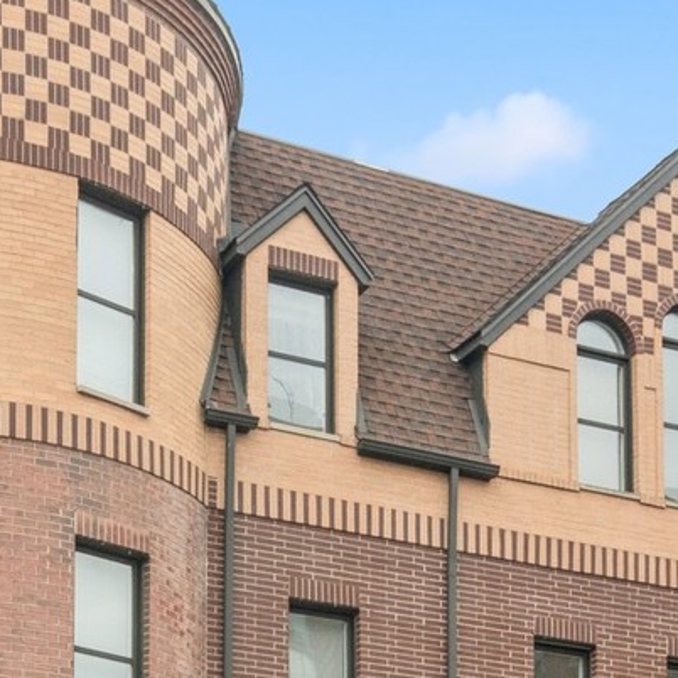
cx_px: 282
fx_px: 1595
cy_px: 536
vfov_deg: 23.7
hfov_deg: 24.0
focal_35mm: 72
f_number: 8
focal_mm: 14
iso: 200
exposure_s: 1/50
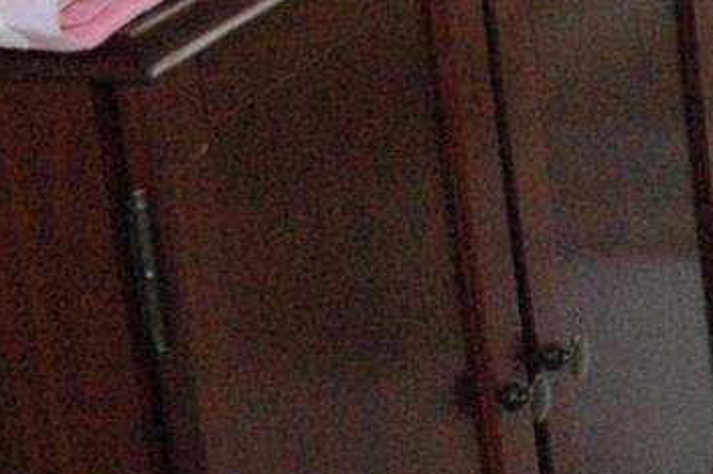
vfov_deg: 8.7
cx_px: 1570
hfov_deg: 11.4
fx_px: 3107
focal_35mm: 157
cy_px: -31
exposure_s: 1/100
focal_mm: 18
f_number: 5
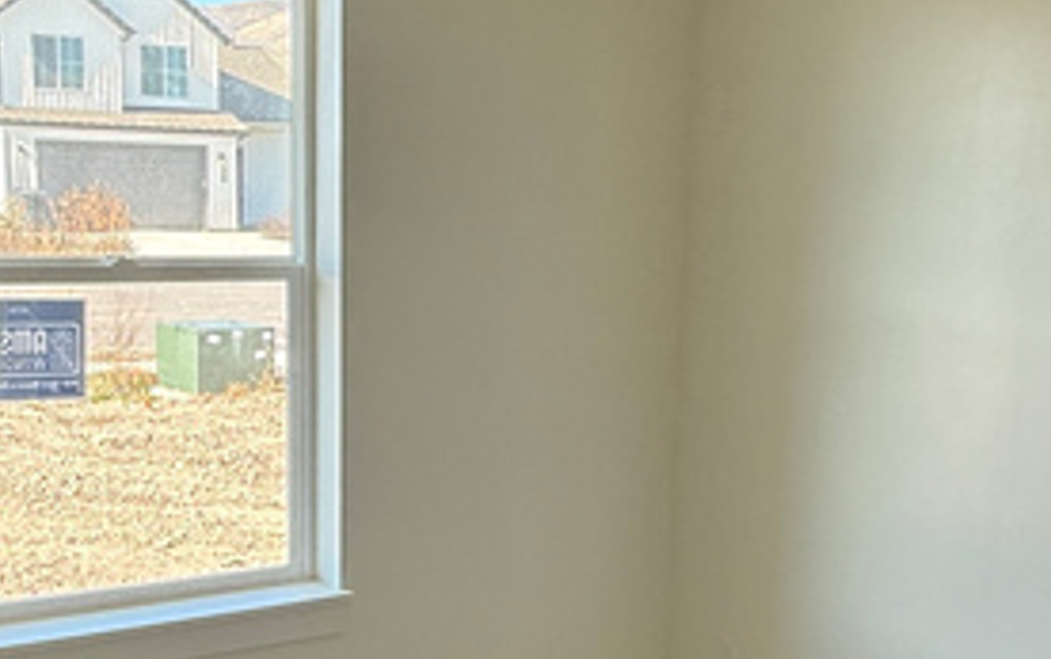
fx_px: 1577
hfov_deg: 36.8
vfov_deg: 23.4
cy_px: 480
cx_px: 567
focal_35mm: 55
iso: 40
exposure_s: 1/99
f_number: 2.2
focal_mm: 2.22
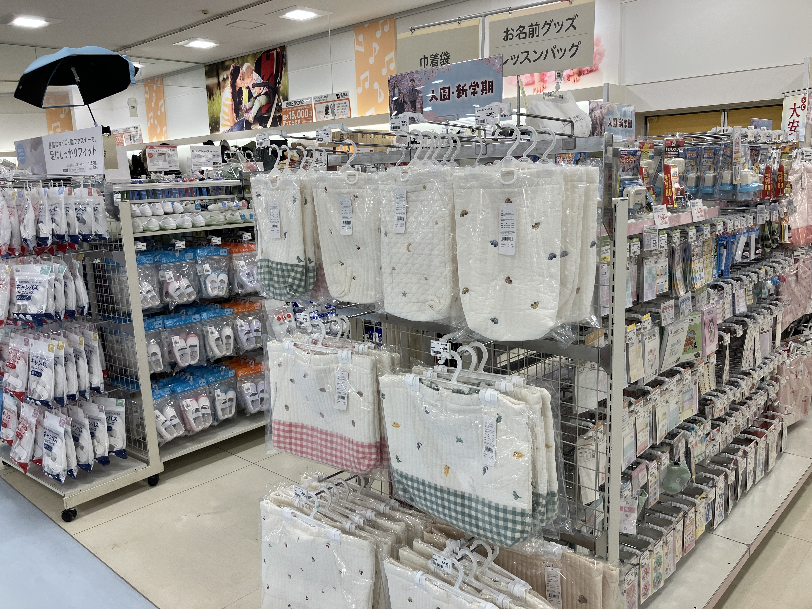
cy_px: 304
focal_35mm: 28
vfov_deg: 49.7
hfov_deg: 63.4
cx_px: 406
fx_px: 657
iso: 32
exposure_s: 1/100
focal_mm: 3.99
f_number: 1.8
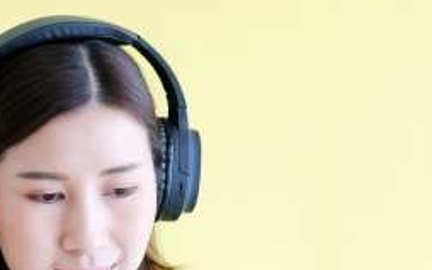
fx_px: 2403
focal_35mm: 204
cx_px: 100
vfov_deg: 6.4
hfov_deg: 10.3
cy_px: 333
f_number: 2.8
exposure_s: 1/85
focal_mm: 55
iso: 800
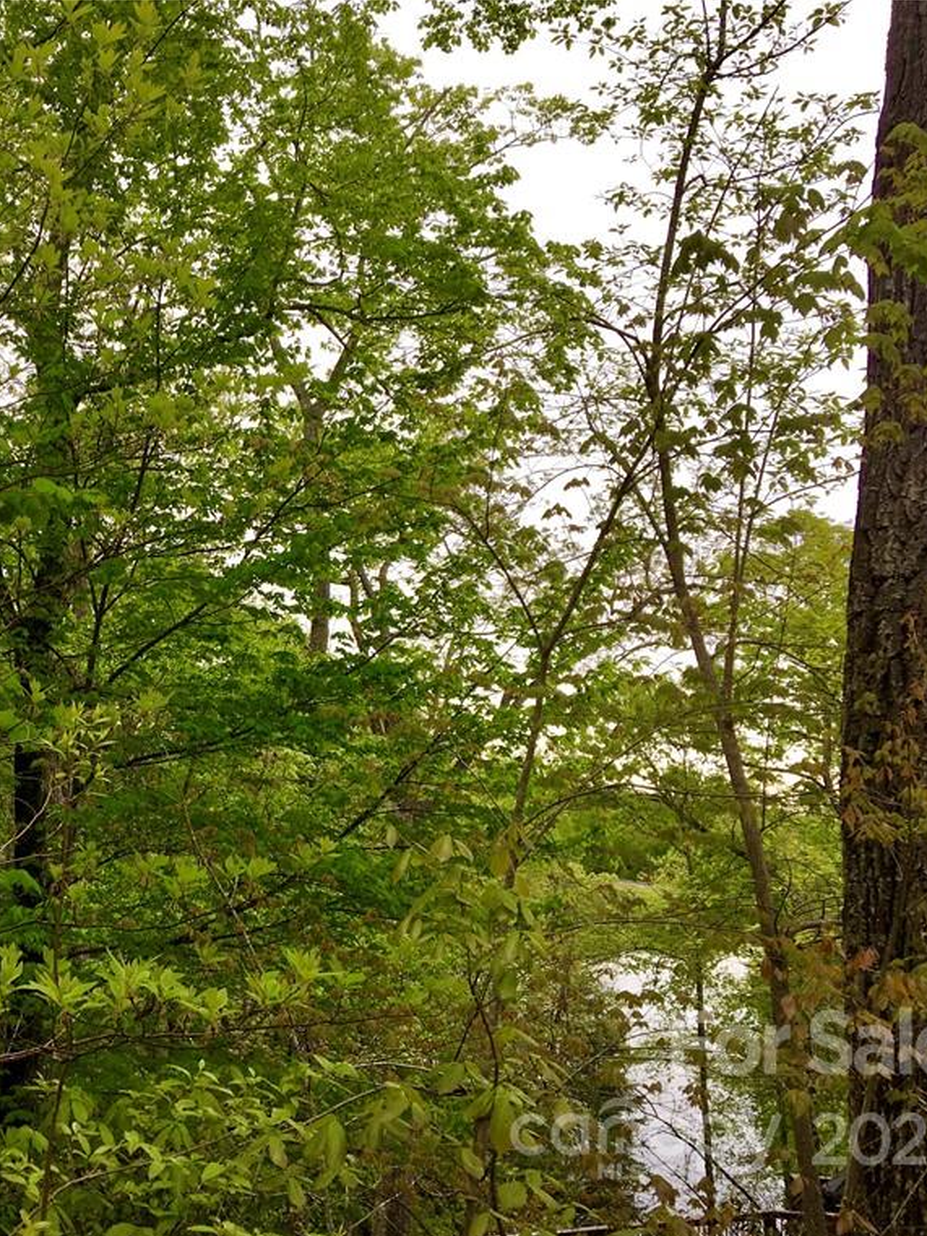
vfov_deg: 47.9
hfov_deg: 35.5
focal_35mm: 39
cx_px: 166
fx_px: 1392
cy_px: 622
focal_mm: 4.15
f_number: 2.2
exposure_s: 1/322
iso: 25
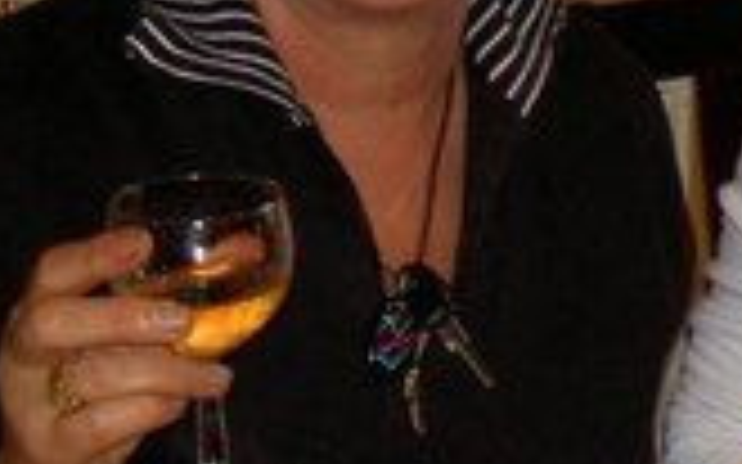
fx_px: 3538
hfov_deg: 11.7
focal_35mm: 175
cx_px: 944
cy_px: -83
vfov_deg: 7.4
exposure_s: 1/60
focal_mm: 8
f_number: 2.8
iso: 100
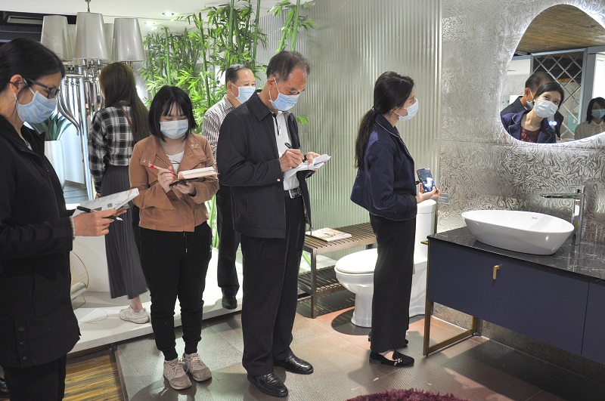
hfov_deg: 67.5
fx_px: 453
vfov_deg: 47.8
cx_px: 302
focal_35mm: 27
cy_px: 200
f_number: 4.5
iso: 400
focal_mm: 18
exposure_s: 1/20
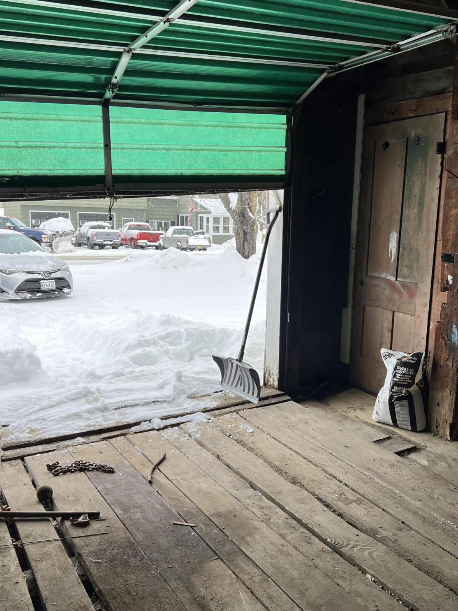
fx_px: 618
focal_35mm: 35
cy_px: 311
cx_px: 245
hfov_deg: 40.7
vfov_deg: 52.6
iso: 50
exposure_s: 1/364
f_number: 1.5
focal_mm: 5.7
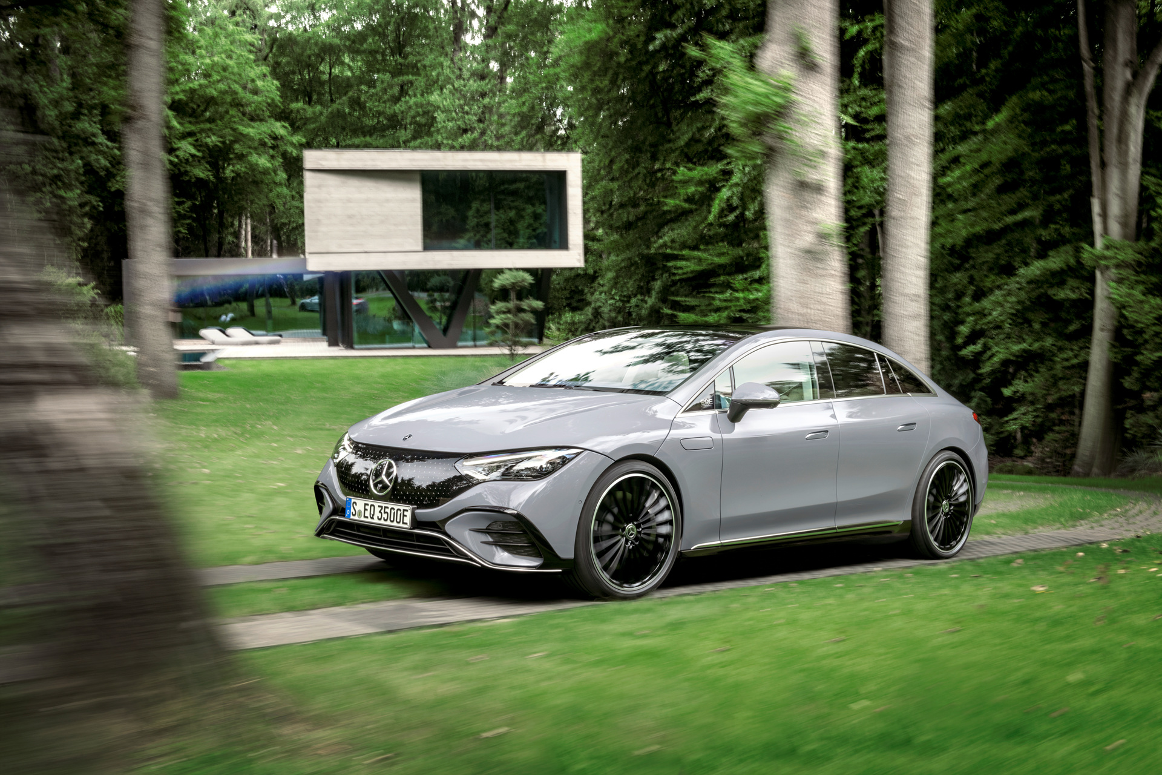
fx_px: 1452
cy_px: 388
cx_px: 581
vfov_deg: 29.9
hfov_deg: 43.6
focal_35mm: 45
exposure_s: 2
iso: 100
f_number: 22
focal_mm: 45
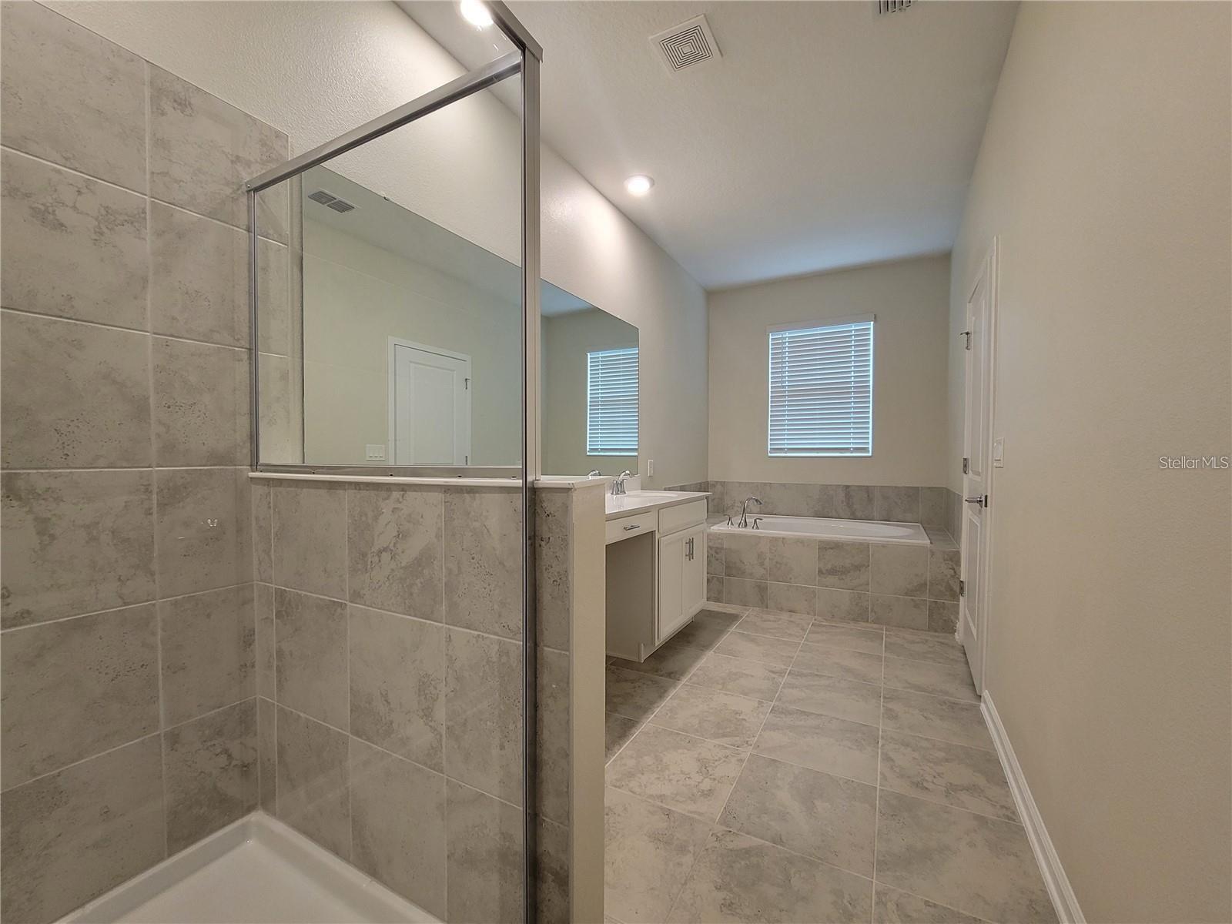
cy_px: 462
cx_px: 616
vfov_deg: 89.9
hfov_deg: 106.2
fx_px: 463
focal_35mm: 13
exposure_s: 1/59
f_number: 2.2
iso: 250
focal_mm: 2.2
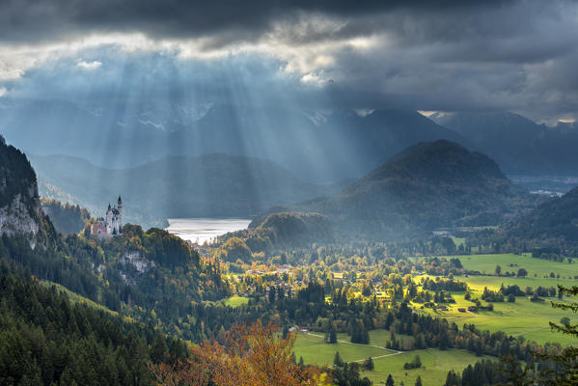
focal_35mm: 58
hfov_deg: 34.5
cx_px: 289
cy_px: 193
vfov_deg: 23.4
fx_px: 932
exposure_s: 1/160
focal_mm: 58
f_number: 8
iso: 200
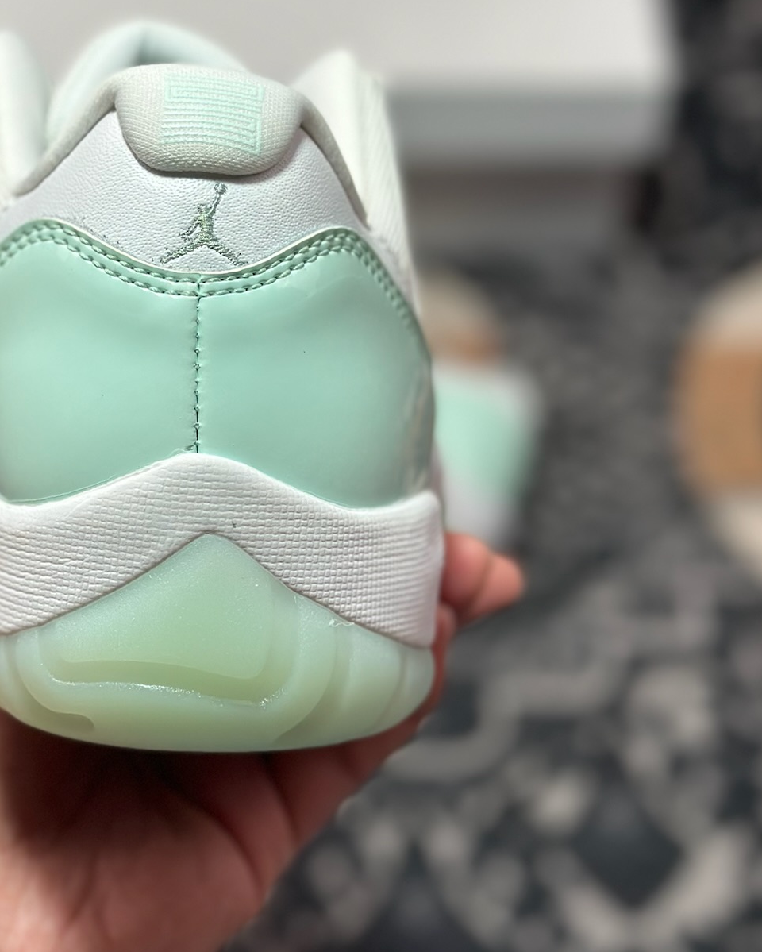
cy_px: 352
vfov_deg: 23.8
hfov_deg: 19.1
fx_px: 2254
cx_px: 202
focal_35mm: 80
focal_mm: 6.86
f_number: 1.78
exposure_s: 1/843
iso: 80
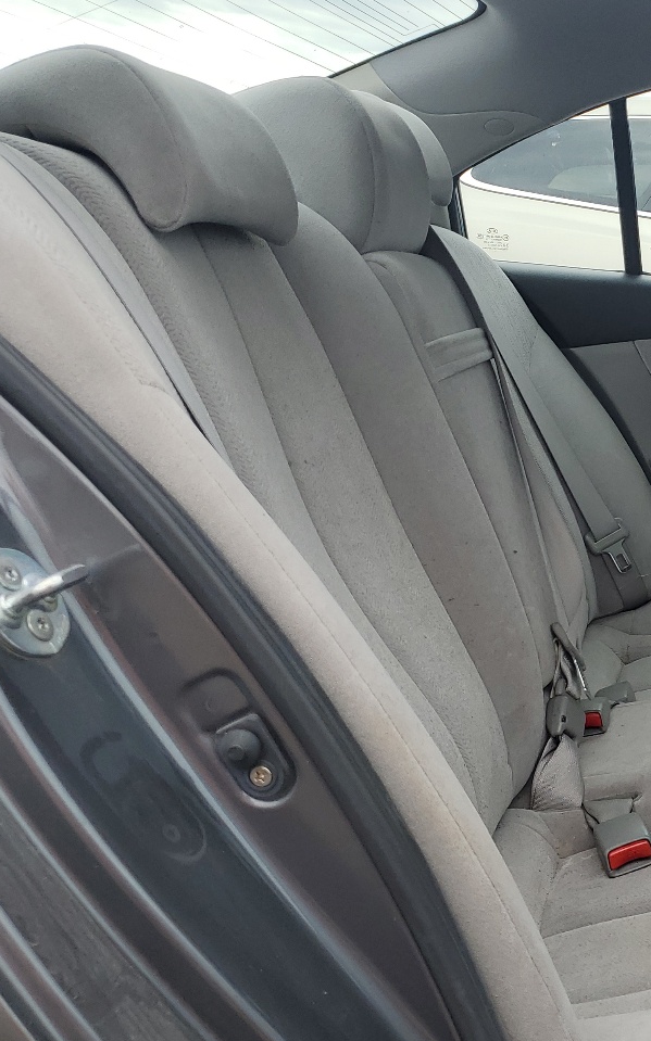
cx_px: 791
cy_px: 591
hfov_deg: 25.1
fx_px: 1306
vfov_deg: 43.4
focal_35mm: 46
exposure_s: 1/476
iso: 50
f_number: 1.5
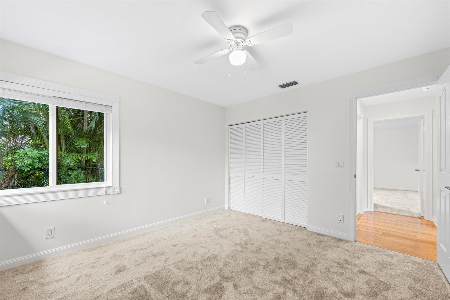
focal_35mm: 14
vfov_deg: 81.2
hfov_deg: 104.3
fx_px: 175
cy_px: 150
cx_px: 225
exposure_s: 1/8
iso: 500
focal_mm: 14
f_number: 8
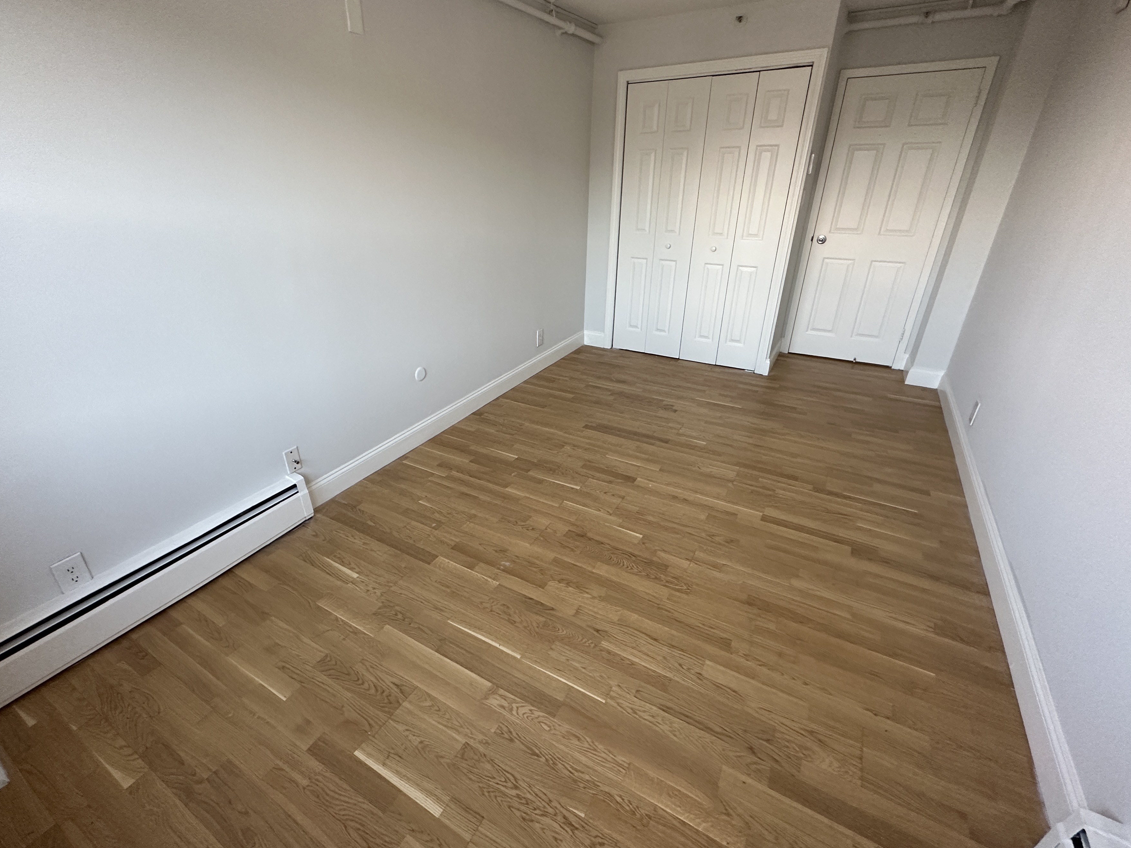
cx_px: 524
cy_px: 420
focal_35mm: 16
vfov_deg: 78.1
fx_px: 523
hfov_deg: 94.3
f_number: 2.2
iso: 320
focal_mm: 2.22
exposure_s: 1/120
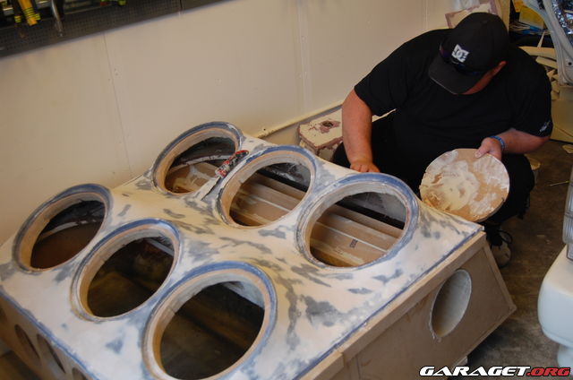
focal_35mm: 45
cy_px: 190
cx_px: 286
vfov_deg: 29.7
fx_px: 715
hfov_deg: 43.7
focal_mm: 30
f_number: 4.2
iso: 500
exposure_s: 1/30
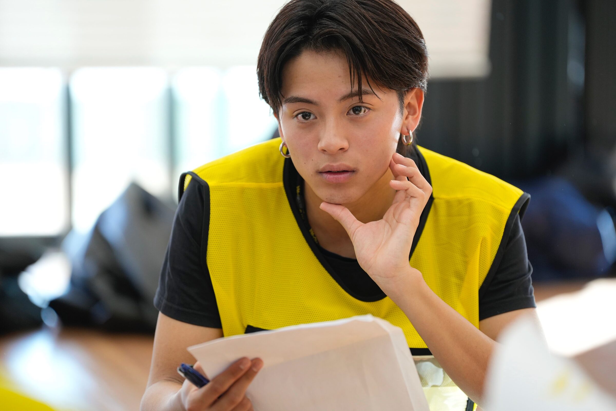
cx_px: 308
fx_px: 3422
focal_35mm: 200
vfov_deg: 6.9
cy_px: 206
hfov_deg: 10.3
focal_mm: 200
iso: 1000
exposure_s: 1/500
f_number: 2.8
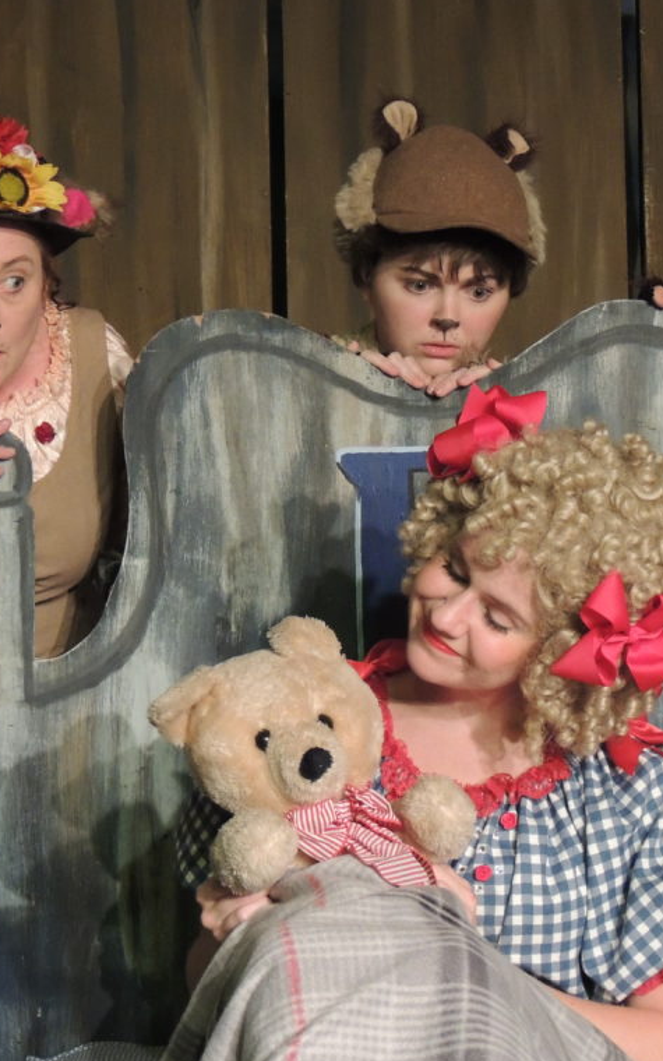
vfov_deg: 20.8
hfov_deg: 13.1
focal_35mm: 100
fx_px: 2891
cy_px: 530
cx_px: 336
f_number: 3.9
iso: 800
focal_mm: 12.4
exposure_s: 1/40
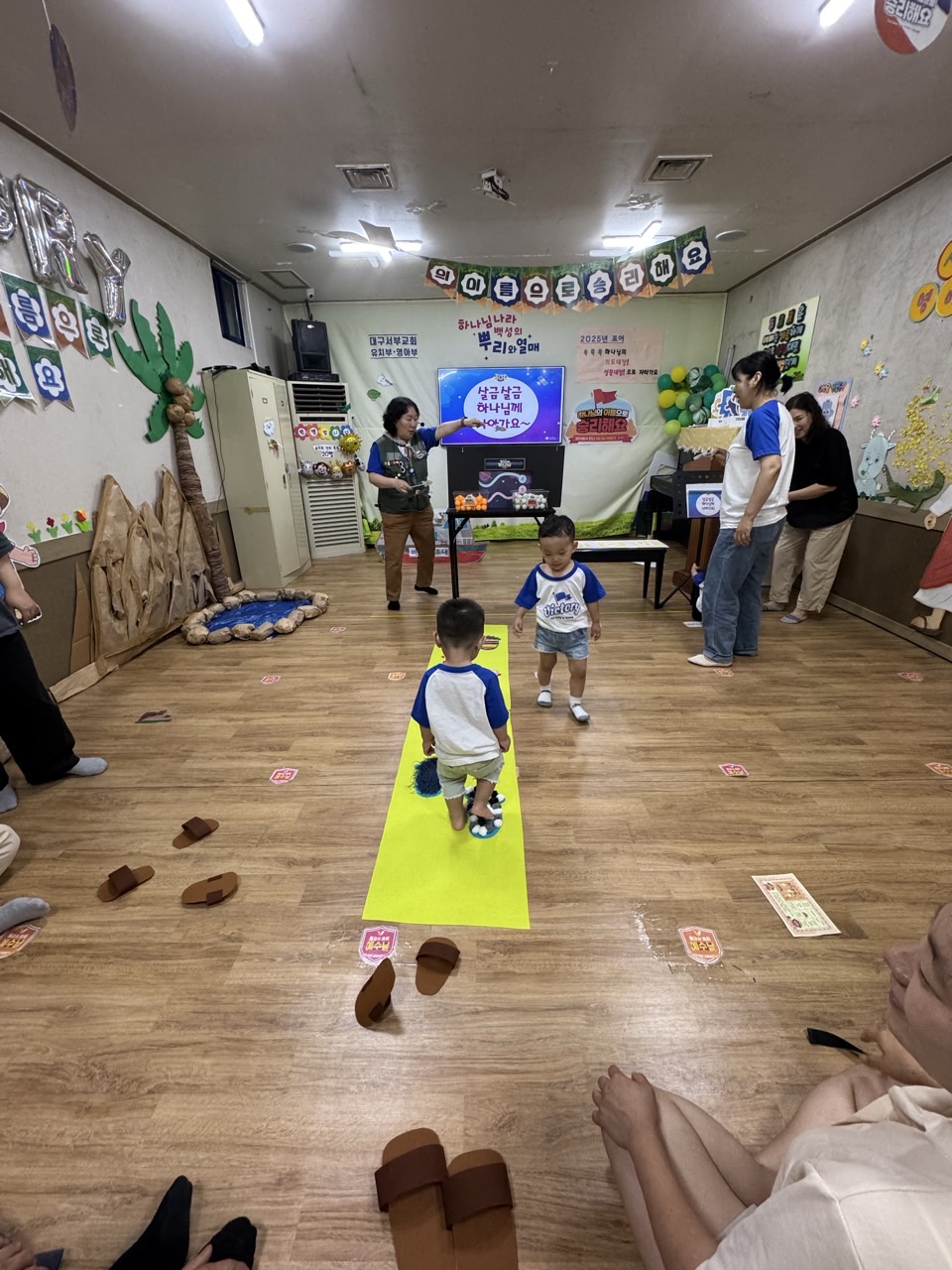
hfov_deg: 85.7
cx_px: 476
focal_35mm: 14
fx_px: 513
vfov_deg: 102.1
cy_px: 635
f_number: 2.2
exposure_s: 1/120
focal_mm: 2.22
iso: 250
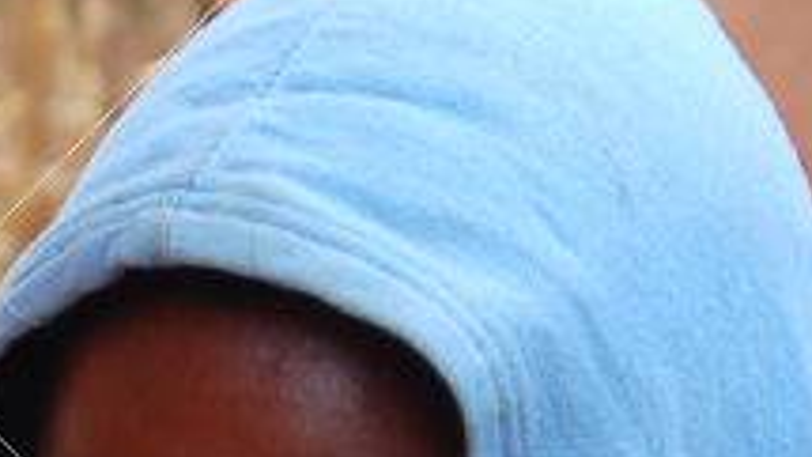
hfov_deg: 4.4
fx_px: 10638
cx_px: -110
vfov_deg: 2.5
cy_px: 861
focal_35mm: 494
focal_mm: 52
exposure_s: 1/160
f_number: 7.1
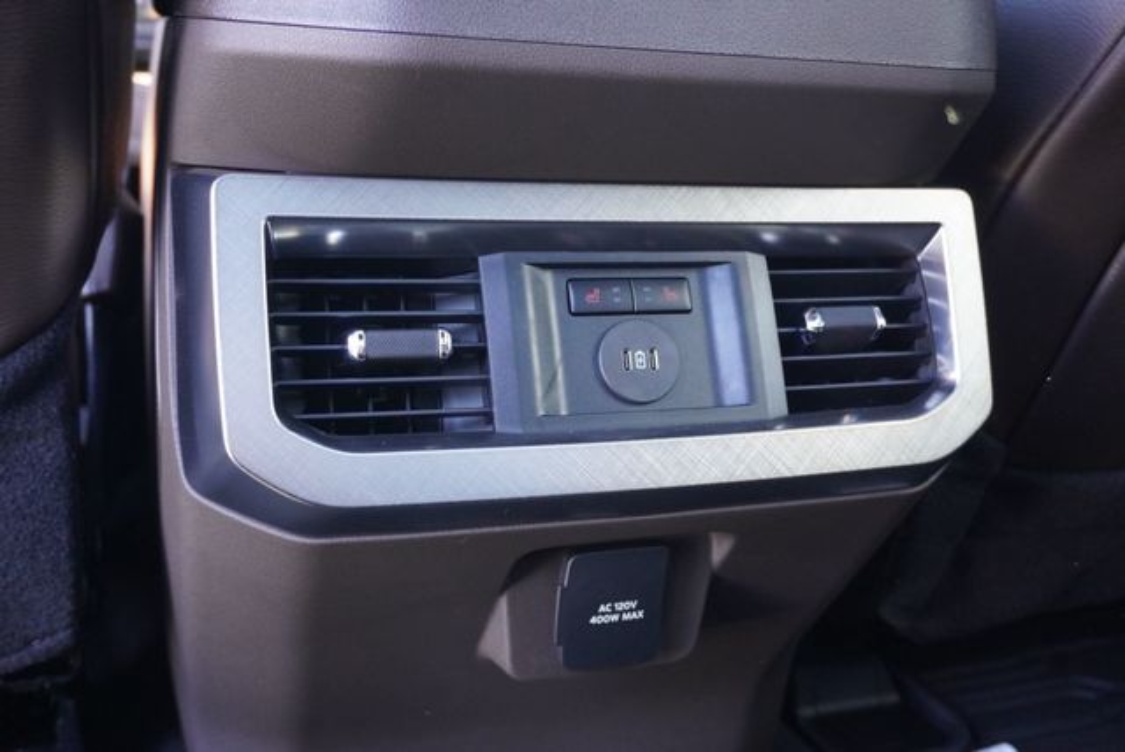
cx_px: 562
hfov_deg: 55.1
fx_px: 1079
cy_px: 376
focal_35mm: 34
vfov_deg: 38.4
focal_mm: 23
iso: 3200
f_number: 4.5
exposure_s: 1/160
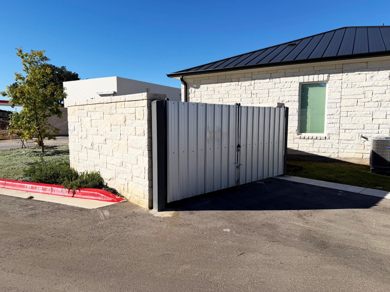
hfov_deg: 71.6
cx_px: 195
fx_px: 270
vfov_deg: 56.8
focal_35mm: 24
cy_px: 146
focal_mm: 6.8
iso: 80
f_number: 1.8
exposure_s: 1/8130
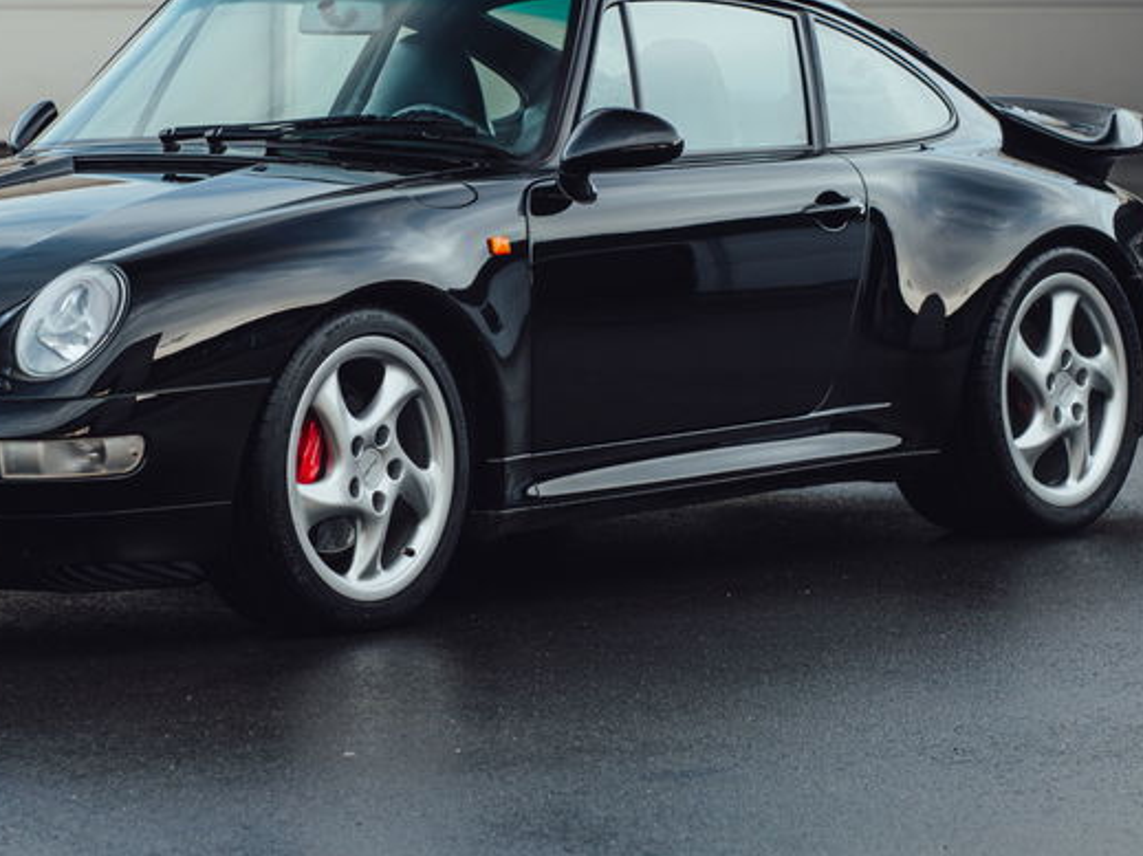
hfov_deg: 9.9
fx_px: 6569
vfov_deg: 7.5
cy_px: 201
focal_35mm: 199
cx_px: 355
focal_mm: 105
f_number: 5.6
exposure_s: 1/160
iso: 400
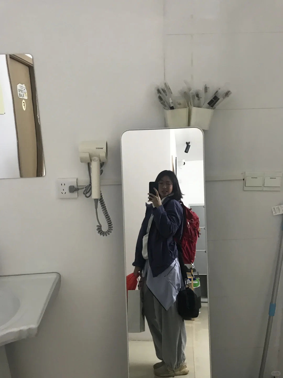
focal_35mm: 28
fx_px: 305
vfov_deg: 63.4
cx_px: 142
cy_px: 189
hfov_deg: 49.7
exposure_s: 1/17
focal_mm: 3.99
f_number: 1.8
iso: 100
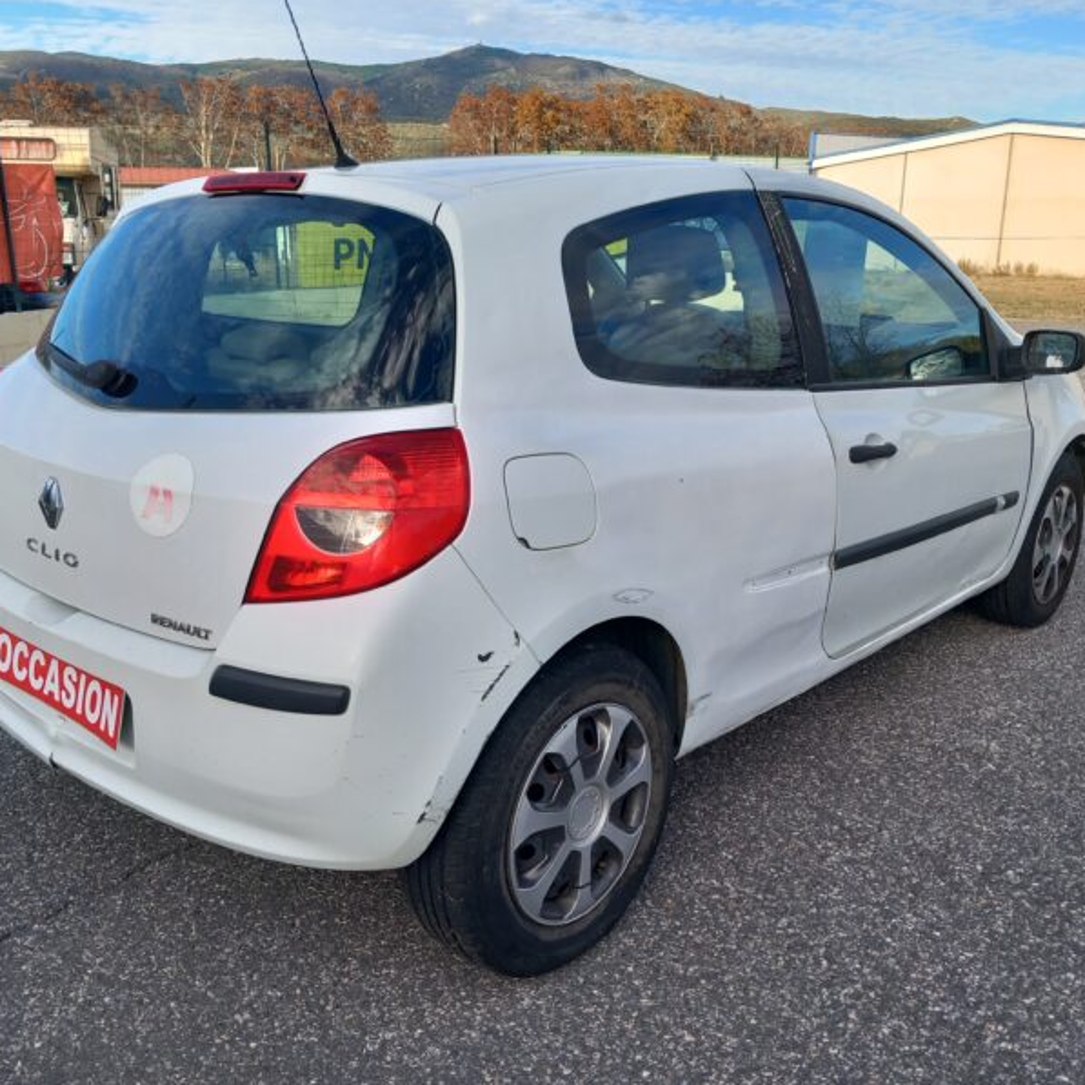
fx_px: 1135
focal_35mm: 32
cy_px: 542
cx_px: 509
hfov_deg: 51.1
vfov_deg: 51.1
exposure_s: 1/254
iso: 20
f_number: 1.8
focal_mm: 4
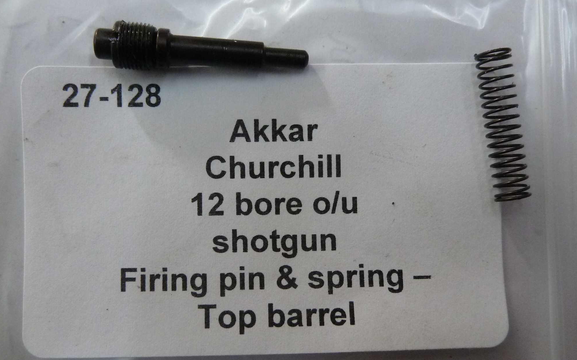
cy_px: 207
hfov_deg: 56.7
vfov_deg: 37.2
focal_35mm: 34
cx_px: 276
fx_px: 535
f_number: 3.3
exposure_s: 1/60
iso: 400
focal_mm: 4.1
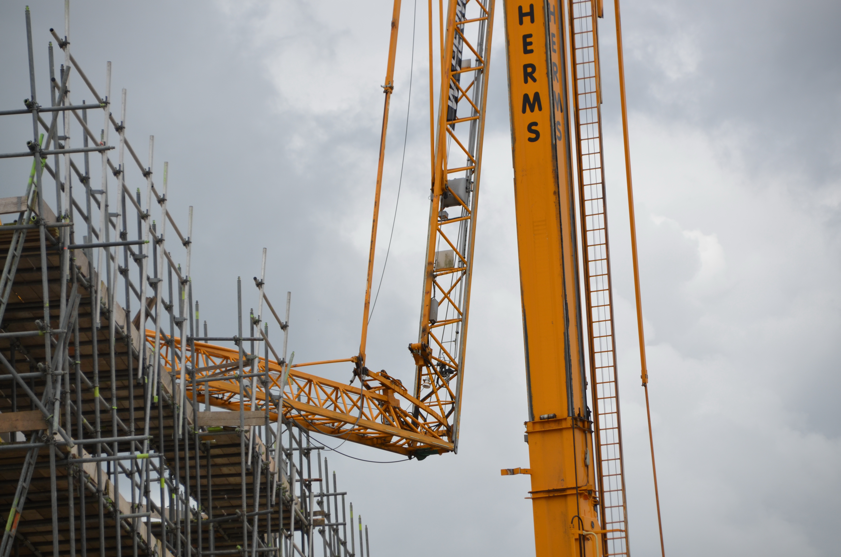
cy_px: 278
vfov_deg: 6.3
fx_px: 5071
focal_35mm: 218
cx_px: 420
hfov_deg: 9.5
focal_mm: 145
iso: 200
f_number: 6.3
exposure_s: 1/640
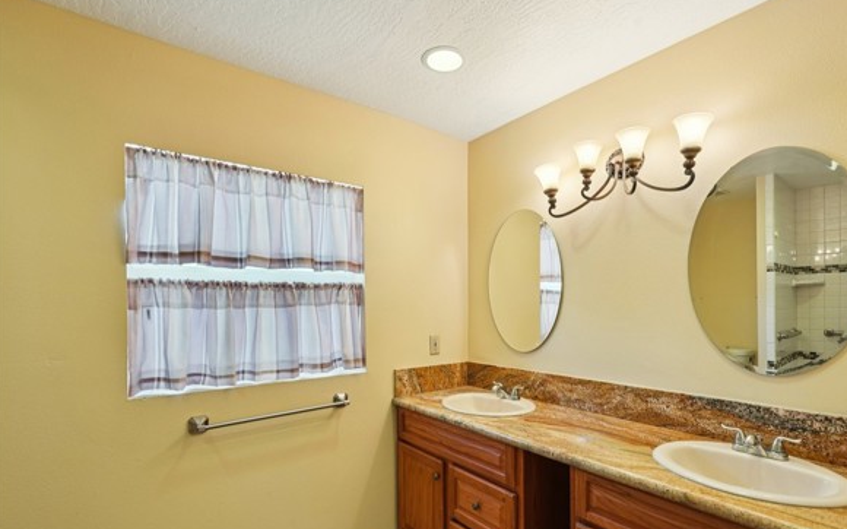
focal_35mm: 18
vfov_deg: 64.7
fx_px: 415
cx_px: 461
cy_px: 301
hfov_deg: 90.9
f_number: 8
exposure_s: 1/20
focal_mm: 16
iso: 400
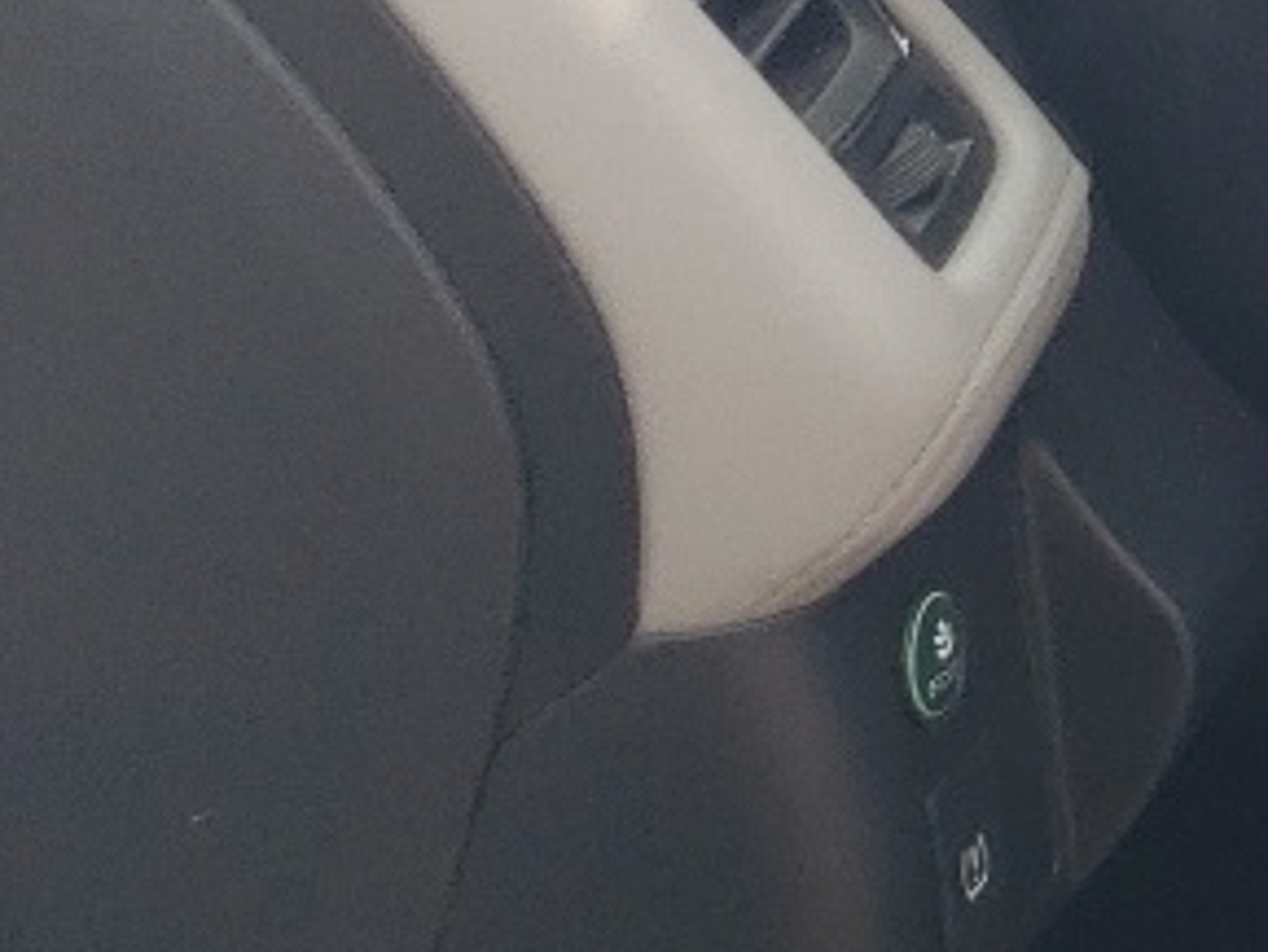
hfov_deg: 11.1
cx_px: 3216
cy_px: 110
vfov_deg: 10.3
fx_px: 5277
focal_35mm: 144
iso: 50
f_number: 1.5
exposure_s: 1/1000
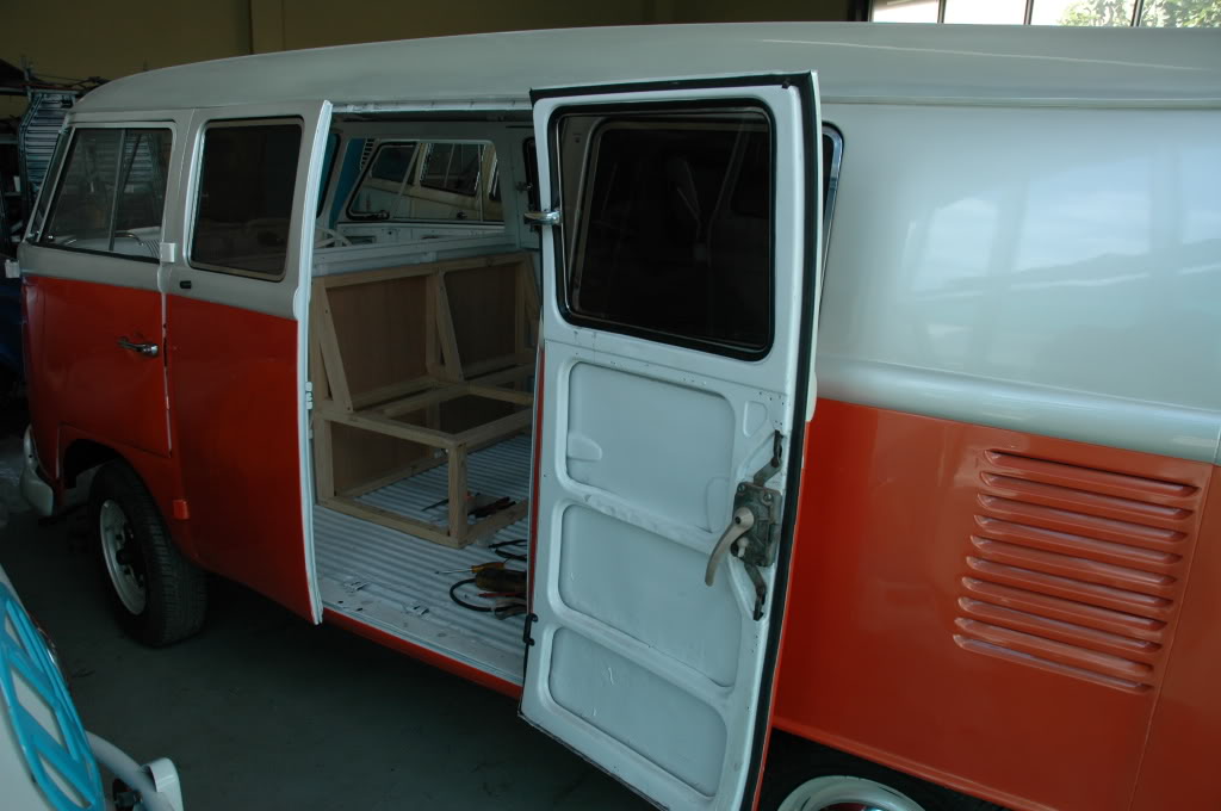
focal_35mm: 27
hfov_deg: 67.4
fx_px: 915
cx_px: 610
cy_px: 406
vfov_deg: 47.8
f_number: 5.6
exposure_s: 1/125
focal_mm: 18
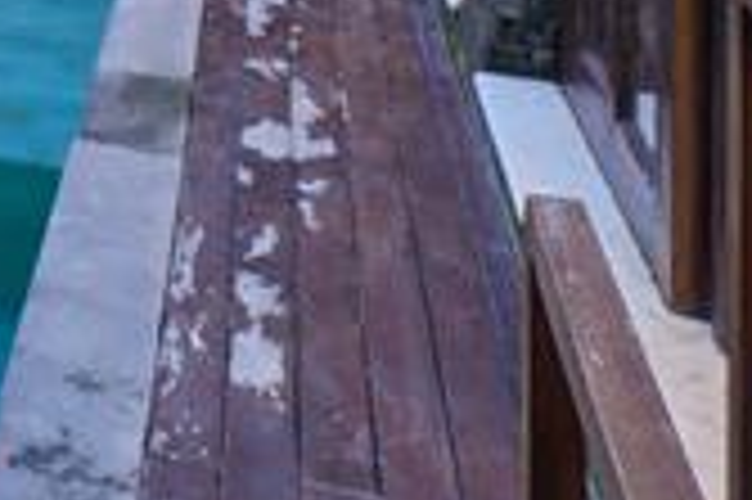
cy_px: -493
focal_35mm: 72
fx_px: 1502
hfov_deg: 22.5
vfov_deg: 15.3
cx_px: -405
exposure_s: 10
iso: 160
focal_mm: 10
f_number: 16
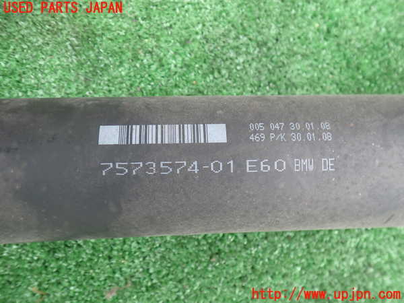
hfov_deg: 60.0
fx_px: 350
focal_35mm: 30
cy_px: 152
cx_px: 202
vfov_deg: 46.8
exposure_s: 1/60
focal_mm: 5.4
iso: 200
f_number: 2.3
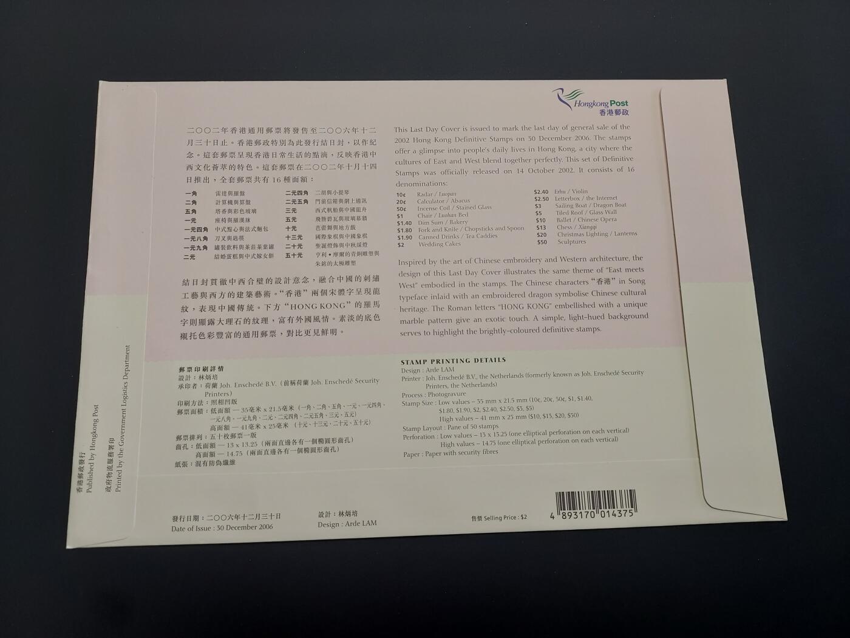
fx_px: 589
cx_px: 425
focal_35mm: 24
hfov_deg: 71.6
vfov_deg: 56.8
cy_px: 319
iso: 50
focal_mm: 4.6
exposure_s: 1/60
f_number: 1.8
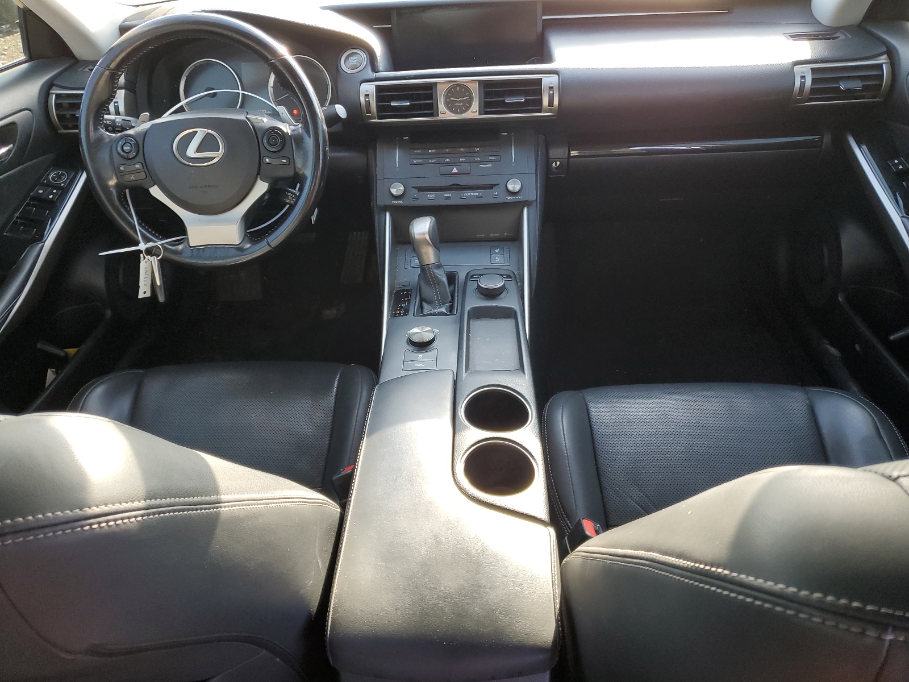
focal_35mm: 26
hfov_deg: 67.3
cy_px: 341
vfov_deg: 53.1
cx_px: 454
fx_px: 683
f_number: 1.5
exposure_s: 1/120
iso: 59
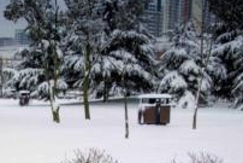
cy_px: 175
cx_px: -30
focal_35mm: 94
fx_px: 635
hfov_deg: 20.6
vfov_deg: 14.3
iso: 500
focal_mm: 38
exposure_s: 1/400
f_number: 5.6
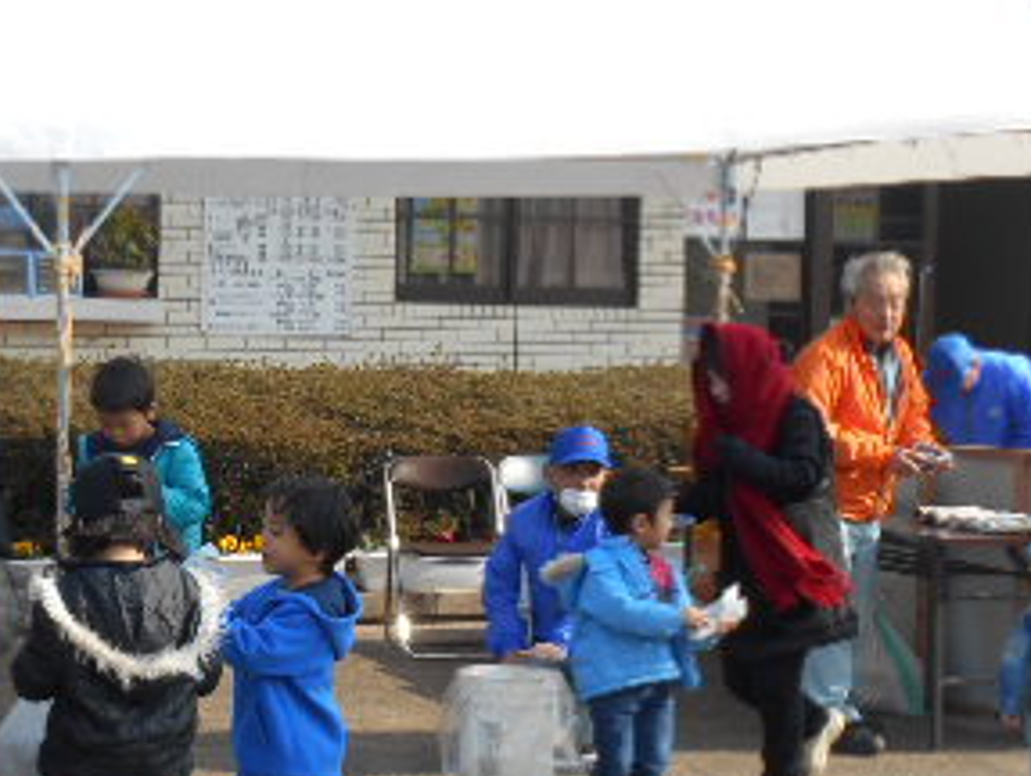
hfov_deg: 16.6
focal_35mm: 118
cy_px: 514
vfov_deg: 12.6
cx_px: 305
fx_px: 3519
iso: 80
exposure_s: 1/320
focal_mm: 9.5
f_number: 4.2
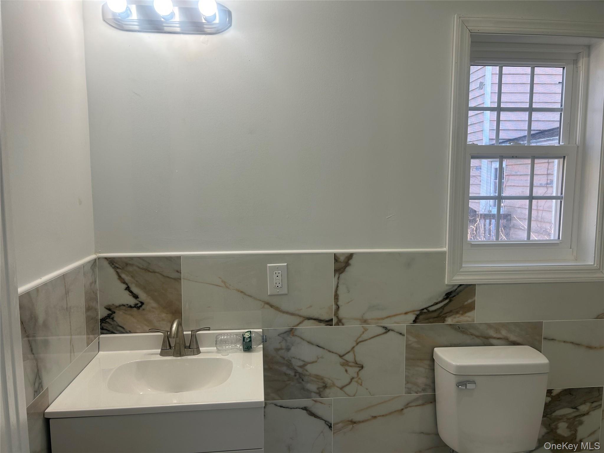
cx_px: 302
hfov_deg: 67.3
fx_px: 454
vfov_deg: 53.1
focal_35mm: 26
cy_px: 226
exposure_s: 1/146
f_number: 1.5
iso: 32
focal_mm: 5.7
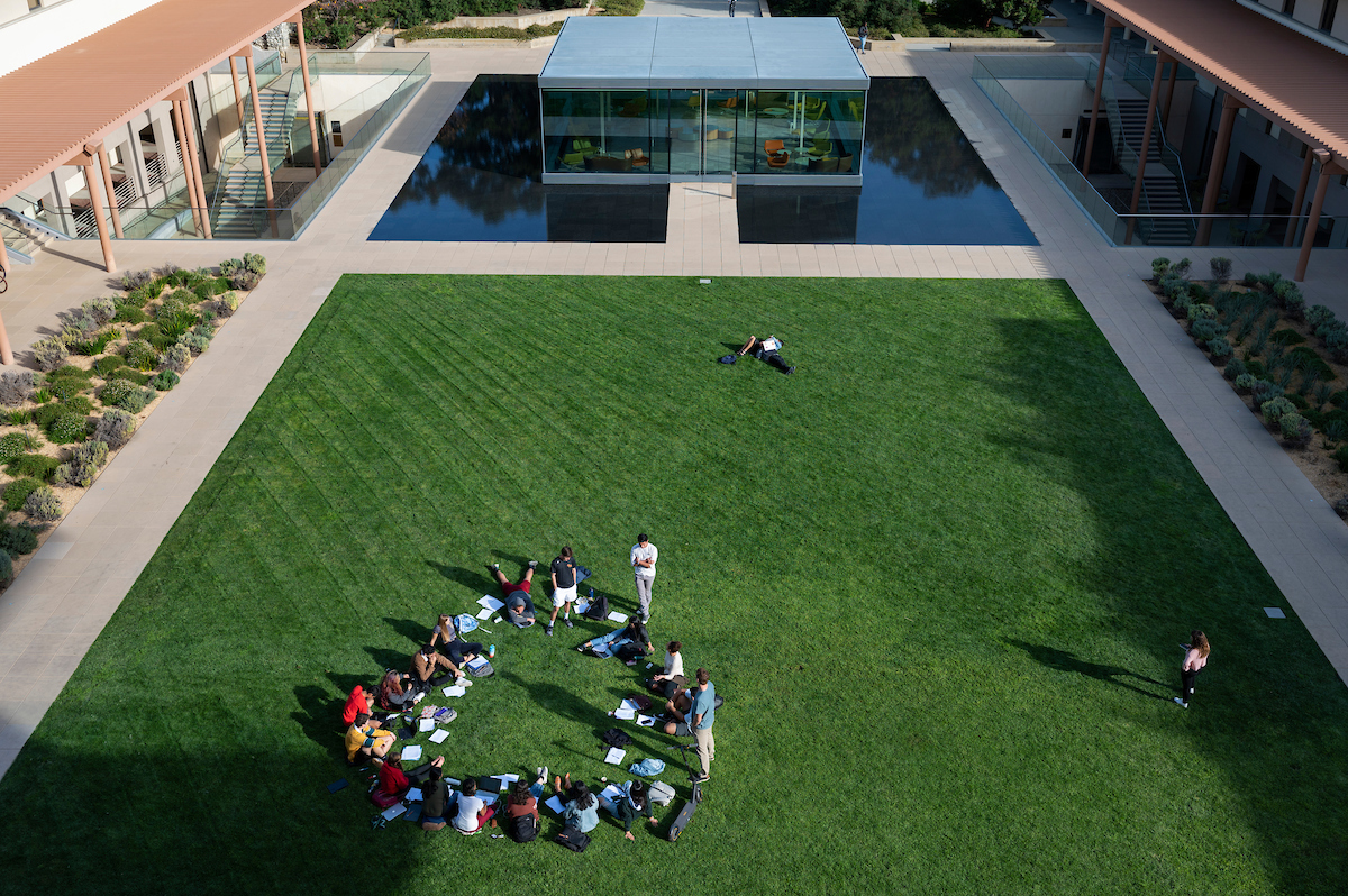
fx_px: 1309
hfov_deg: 54.5
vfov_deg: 37.8
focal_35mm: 35
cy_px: 448
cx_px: 674
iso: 200
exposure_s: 1/1000
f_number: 4
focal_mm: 35
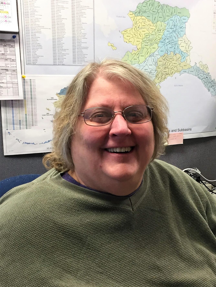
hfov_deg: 48.2
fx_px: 241
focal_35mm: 29
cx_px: 108
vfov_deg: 61.7
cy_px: 144
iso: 80
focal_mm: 4.15
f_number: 2.2
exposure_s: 1/30
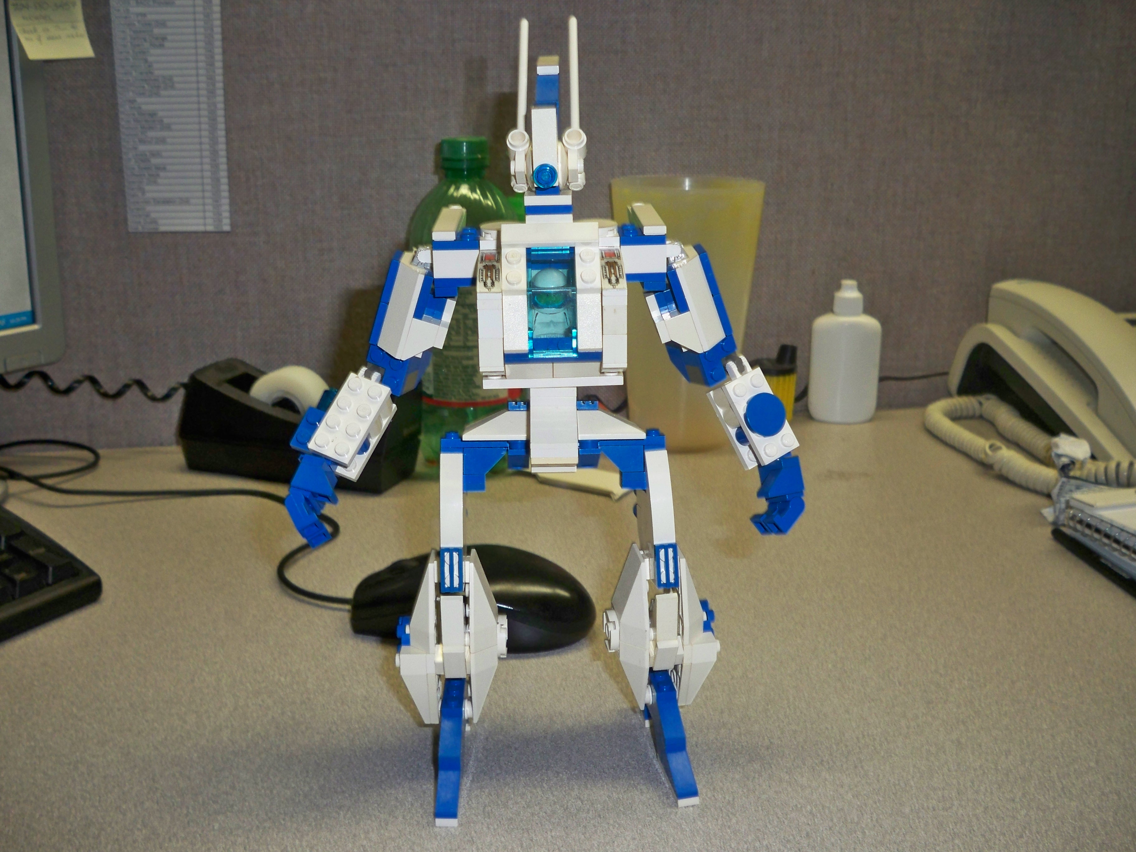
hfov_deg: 52.6
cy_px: 426
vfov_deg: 40.7
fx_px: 1149
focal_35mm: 35
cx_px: 568
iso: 200
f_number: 3.1
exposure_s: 1/30
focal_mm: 6.3
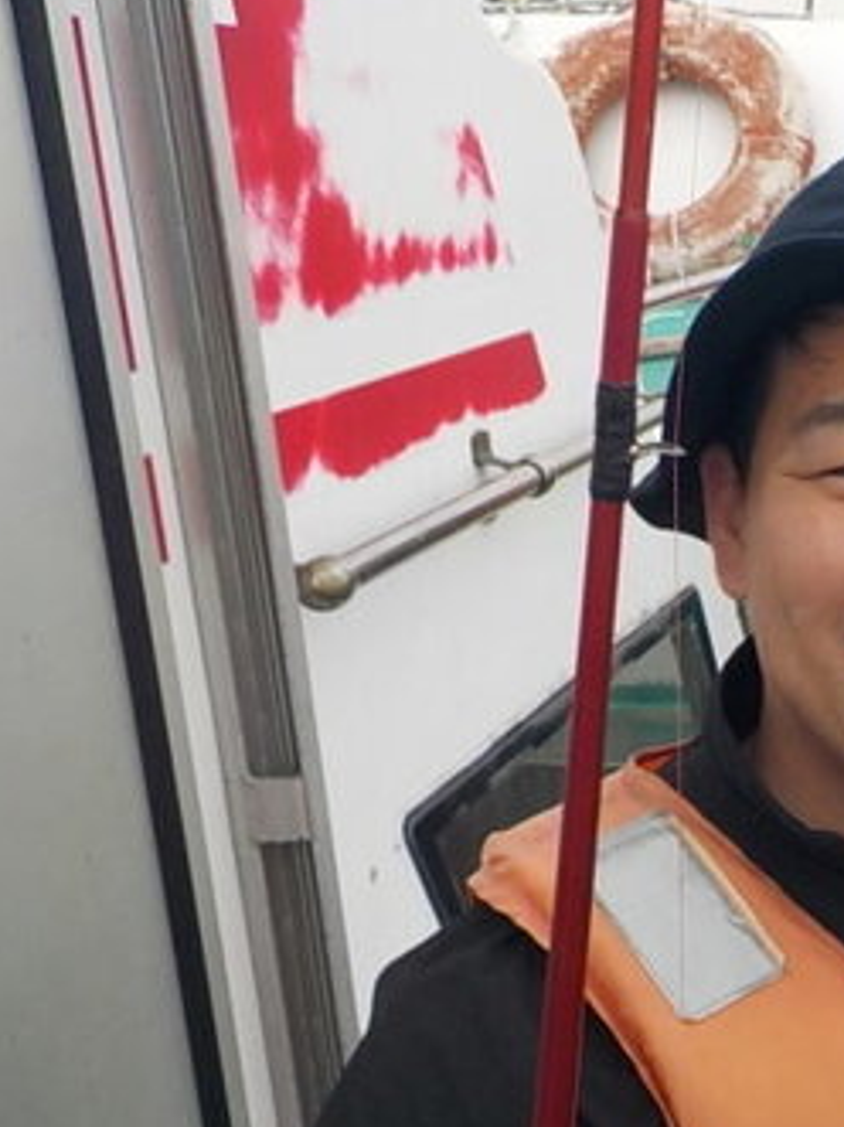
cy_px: 763
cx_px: 1001
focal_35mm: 58
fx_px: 1887
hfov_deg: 23.2
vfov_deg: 32.9
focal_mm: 4.1
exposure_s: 1/250
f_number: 3.3
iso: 125
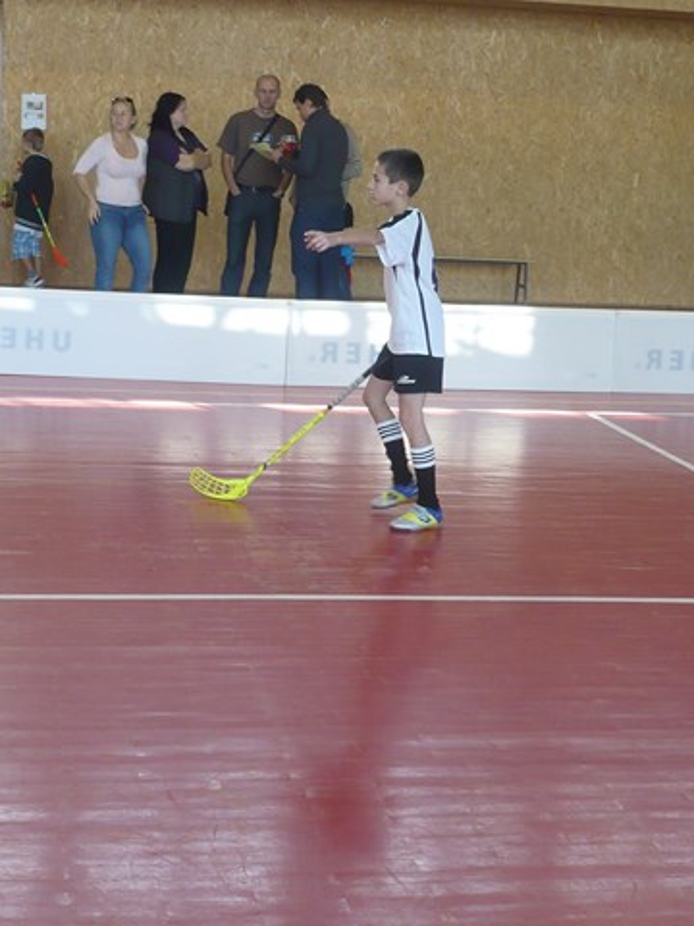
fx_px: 1818
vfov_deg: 28.6
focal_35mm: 68
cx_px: 347
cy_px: 463
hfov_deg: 21.6
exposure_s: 1/60
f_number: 3.4
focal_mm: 8.3
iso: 200
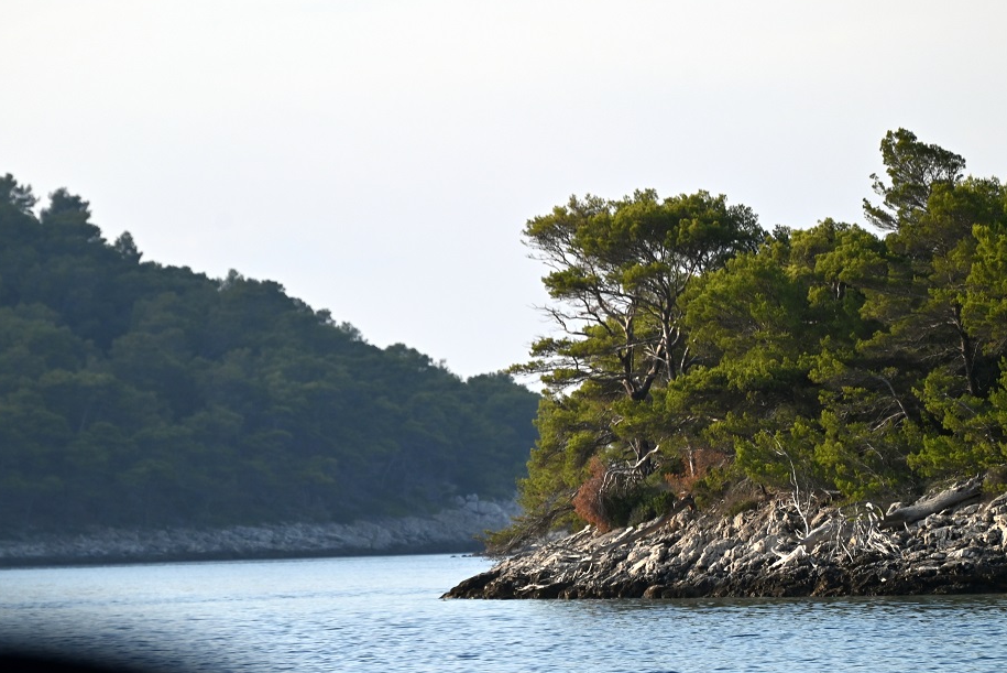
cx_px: 436
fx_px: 11921
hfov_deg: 4.8
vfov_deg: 3.2
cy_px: 410
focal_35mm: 426
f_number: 5.6
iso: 400
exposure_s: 1/1000
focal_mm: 300
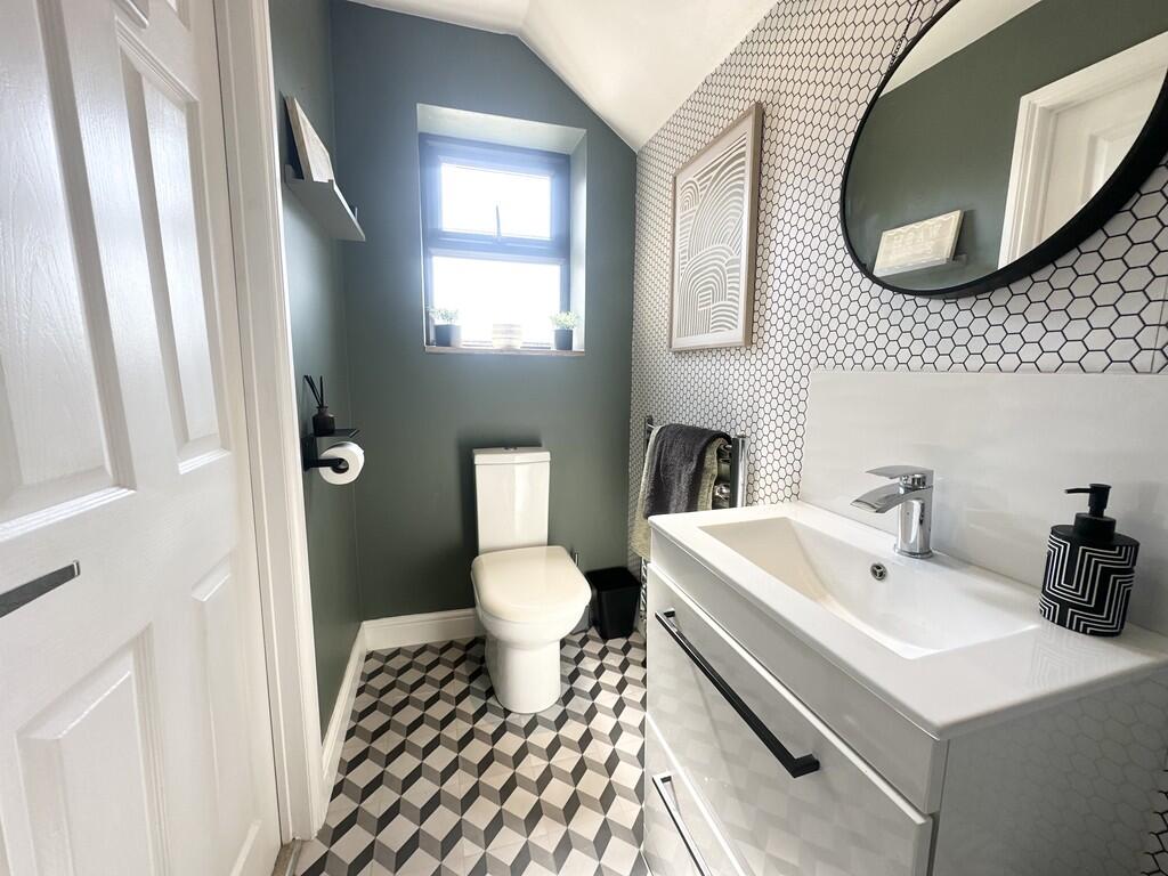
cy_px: 438
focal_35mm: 14
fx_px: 472
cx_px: 584
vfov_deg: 85.7
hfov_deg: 102.1
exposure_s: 1/100
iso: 50
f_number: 2.2
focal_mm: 2.22
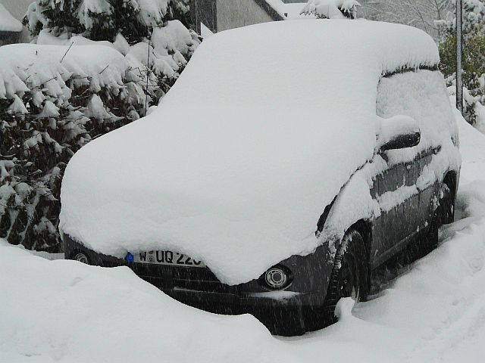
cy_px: 182
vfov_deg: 18.7
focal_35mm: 79
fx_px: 1107
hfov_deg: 24.7
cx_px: 242
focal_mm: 12.9
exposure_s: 1/160
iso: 100
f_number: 4
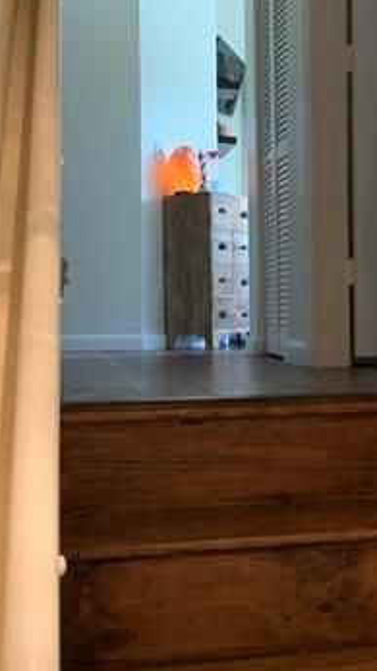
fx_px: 871
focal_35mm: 49
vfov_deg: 42.0
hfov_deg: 24.2
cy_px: 296
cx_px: 267
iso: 320
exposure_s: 1/40
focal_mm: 4.25
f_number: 1.8
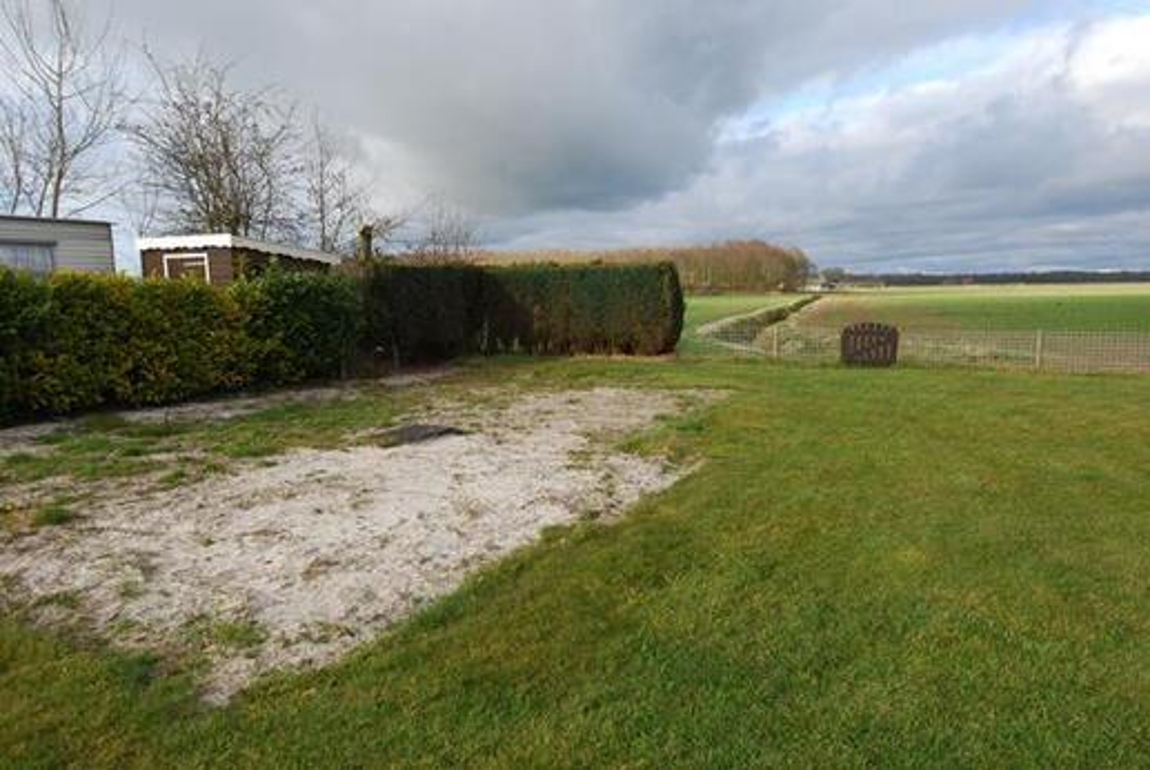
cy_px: 385
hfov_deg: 73.7
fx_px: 768
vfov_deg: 53.3
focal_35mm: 24
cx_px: 575
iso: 200
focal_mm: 16
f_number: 9
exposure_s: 1/125
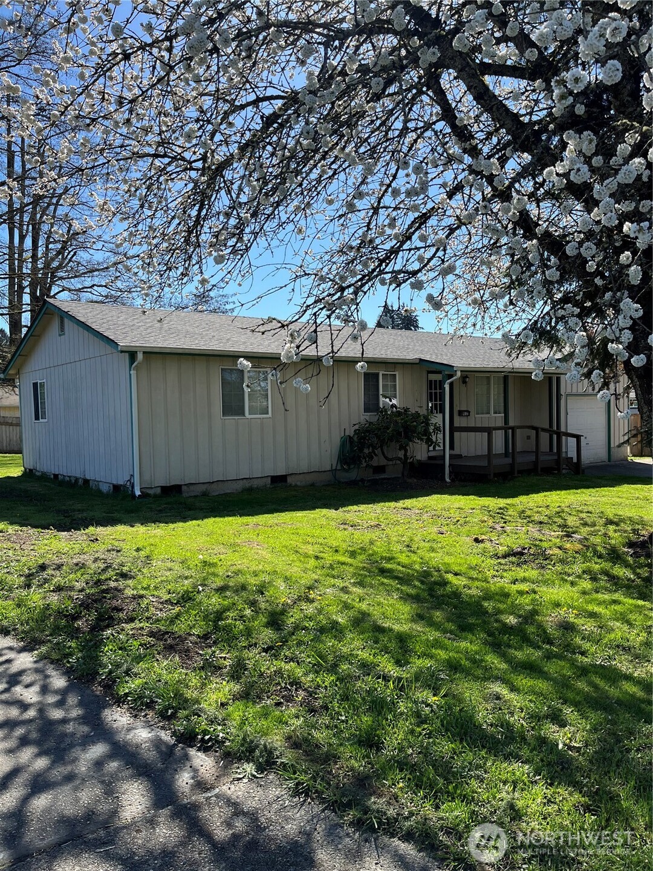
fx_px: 654
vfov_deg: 67.3
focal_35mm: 26
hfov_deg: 53.1
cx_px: 326
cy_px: 436
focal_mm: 5.1
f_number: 1.6
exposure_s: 1/1802
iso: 50
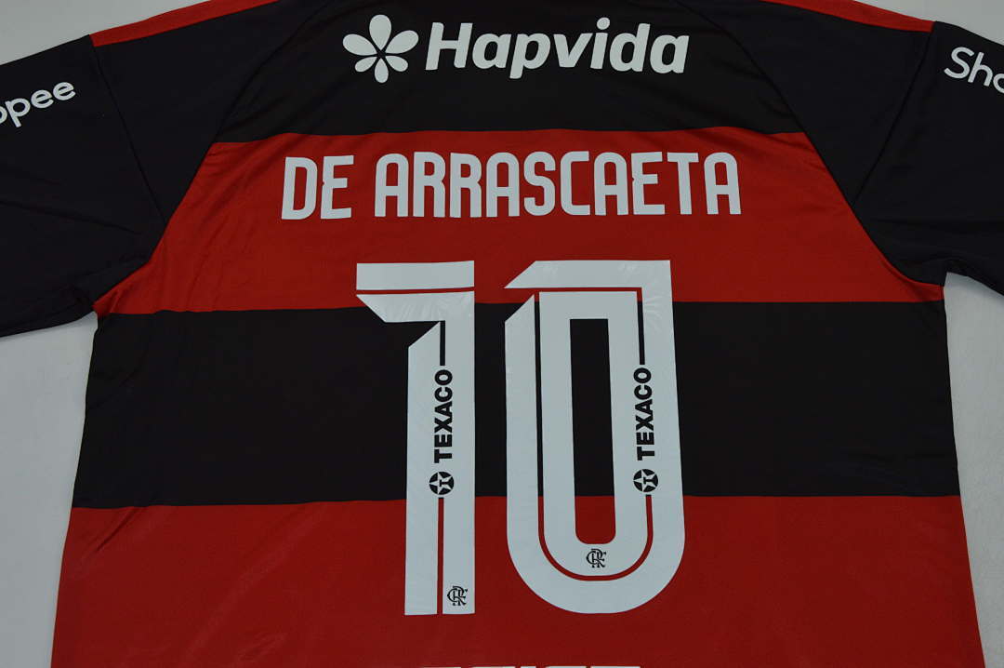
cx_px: 502
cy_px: 334
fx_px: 1755
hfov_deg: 31.9
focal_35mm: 63
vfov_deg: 21.5
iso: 400
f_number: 14
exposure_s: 1/200
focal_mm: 42
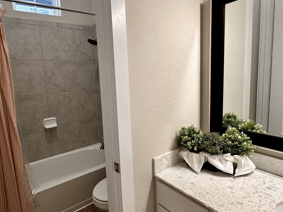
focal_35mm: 22
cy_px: 99
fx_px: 180
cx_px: 114
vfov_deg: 61.0
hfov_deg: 75.6
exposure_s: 1/120
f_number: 2.2
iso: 200
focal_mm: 2.22
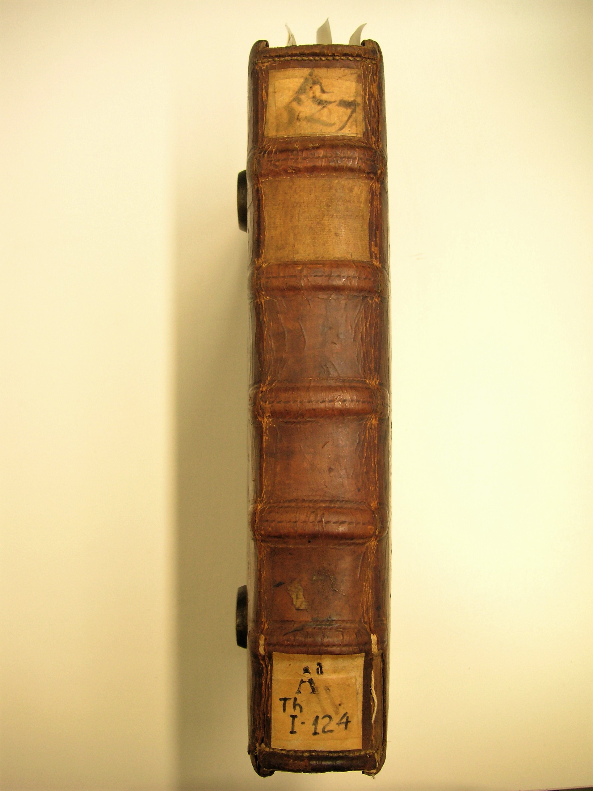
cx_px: 296
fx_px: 845
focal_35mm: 37
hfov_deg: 38.7
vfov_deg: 50.1
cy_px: 396
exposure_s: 1/45
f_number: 2.8
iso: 50
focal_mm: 6.1
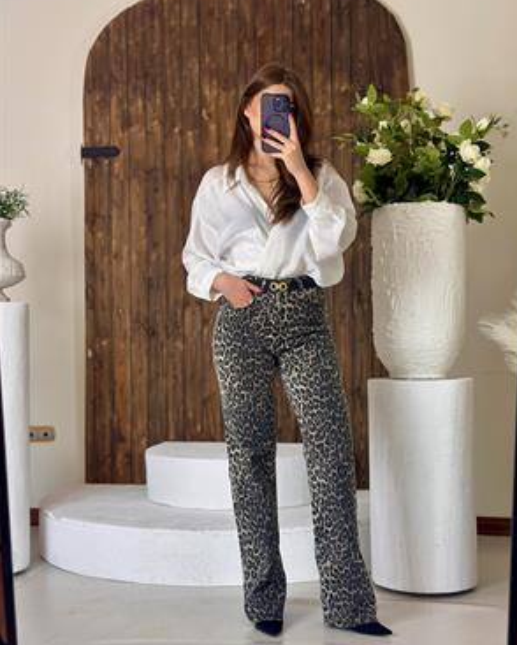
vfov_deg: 36.6
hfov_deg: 29.7
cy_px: 323
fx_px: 975
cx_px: 262
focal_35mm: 51
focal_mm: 6.86
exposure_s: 1/345
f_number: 1.78
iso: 80
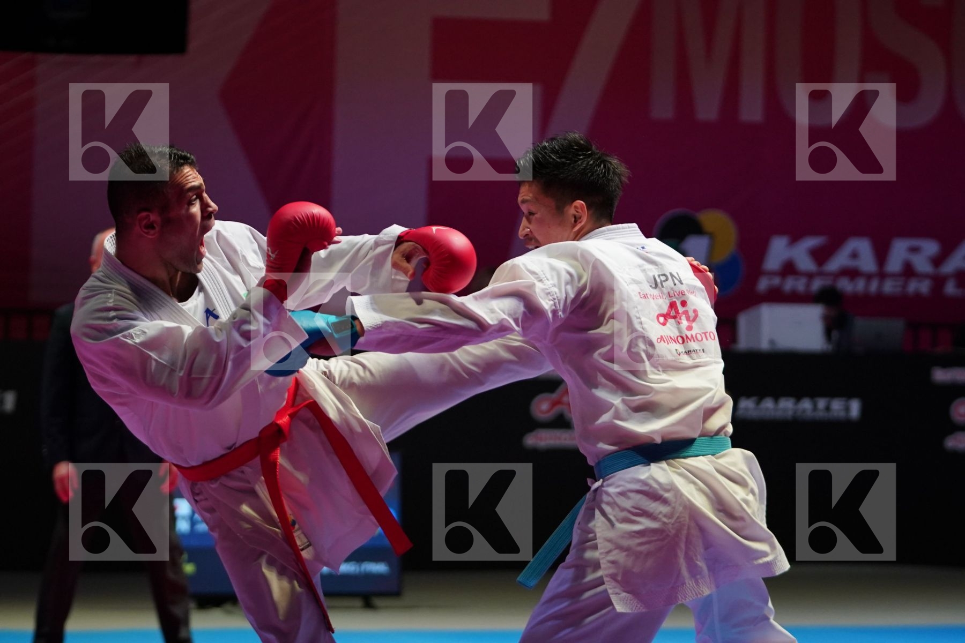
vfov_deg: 11.1
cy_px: 322
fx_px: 3324
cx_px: 482
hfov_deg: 16.5
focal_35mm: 124
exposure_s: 1/1000
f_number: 2.8
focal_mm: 83
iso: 2000
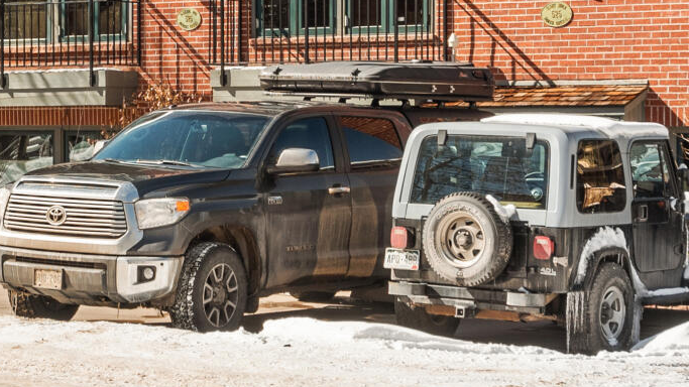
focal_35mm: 115
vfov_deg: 10.0
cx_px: 185
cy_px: -309
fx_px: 2101
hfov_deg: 18.5
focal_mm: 25
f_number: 7.1
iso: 100
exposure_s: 1/250
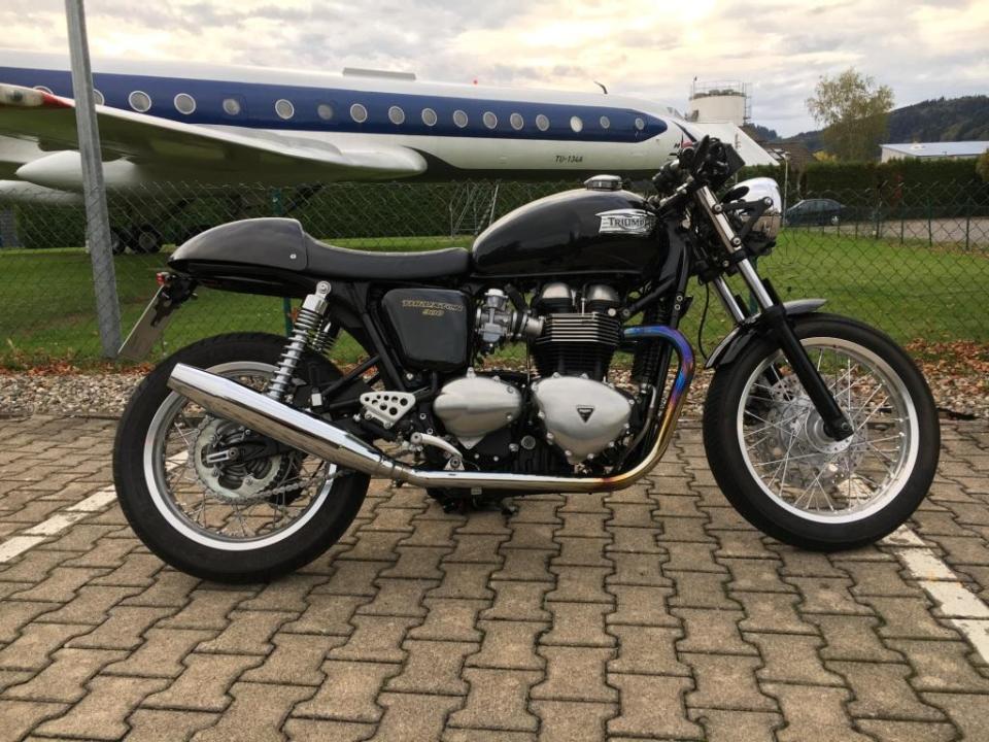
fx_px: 829
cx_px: 494
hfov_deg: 61.7
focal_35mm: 29
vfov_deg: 48.2
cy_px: 371
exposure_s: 1/100
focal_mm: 4.15
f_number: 2.2
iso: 32
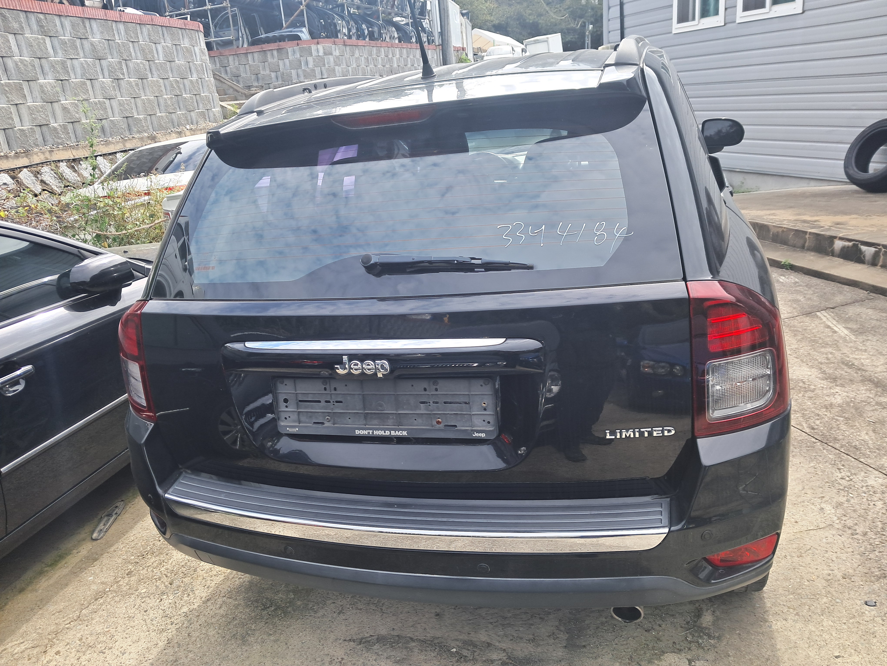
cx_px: 444
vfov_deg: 51.4
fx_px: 692
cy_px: 333
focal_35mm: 27
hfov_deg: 65.3
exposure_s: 1/296
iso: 50
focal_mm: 4
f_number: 1.8
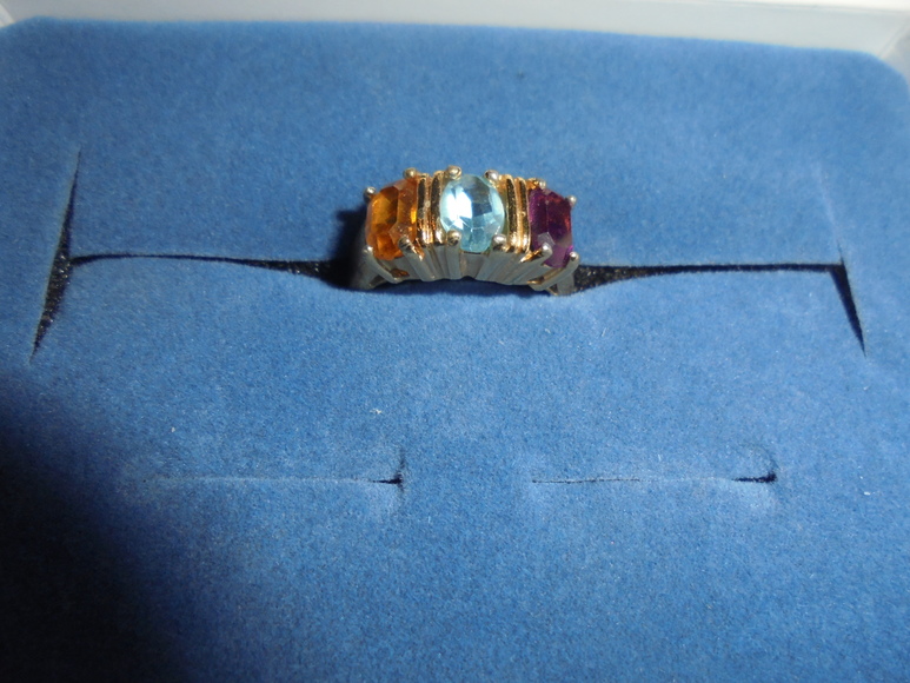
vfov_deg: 53.1
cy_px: 342
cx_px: 455
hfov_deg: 67.3
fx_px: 684
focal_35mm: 26
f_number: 11.5
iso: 200
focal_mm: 4.6
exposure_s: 1/30
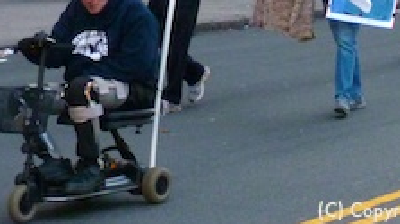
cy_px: -77
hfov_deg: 19.3
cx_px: 386
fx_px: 1145
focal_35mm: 108
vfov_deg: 10.9
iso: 400
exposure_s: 1/200
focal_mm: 8.7
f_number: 4.1
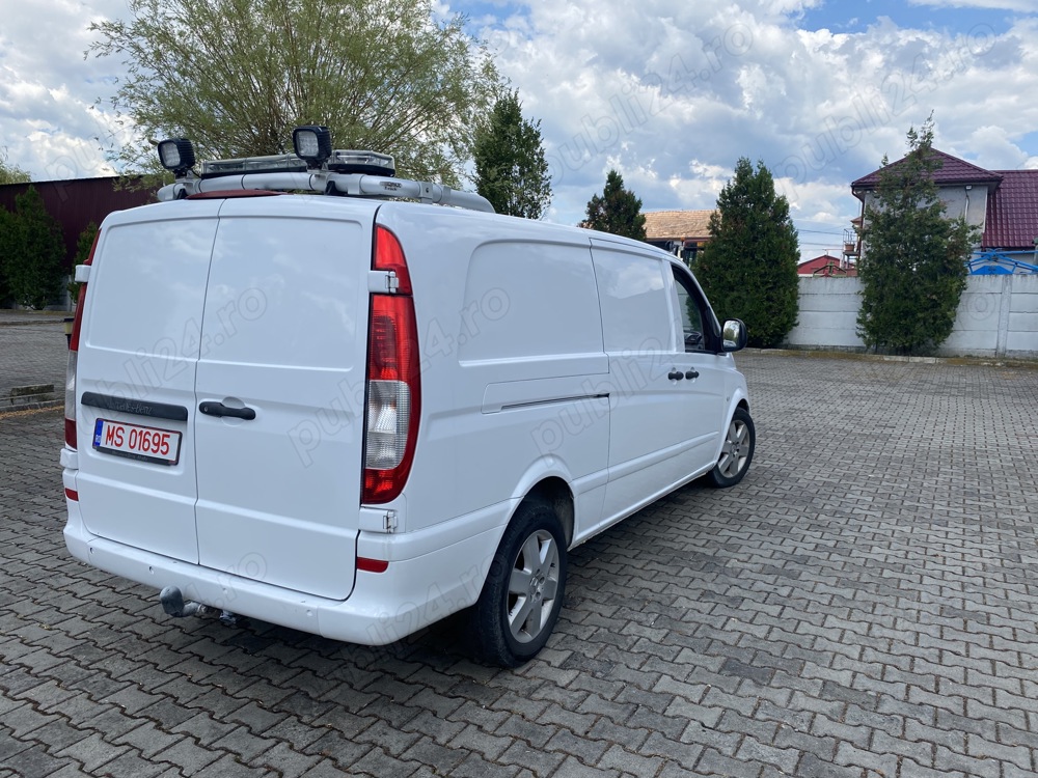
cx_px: 519
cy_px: 389
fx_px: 780
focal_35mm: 26
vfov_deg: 53.1
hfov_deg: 67.3
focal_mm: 4.25
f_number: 1.8
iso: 32
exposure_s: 1/2688
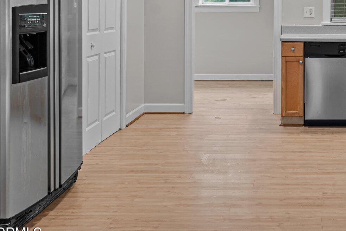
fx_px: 480
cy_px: 14
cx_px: 301
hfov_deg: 37.4
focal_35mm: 50
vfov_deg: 25.9
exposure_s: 1/3
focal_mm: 24
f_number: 5.6
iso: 320
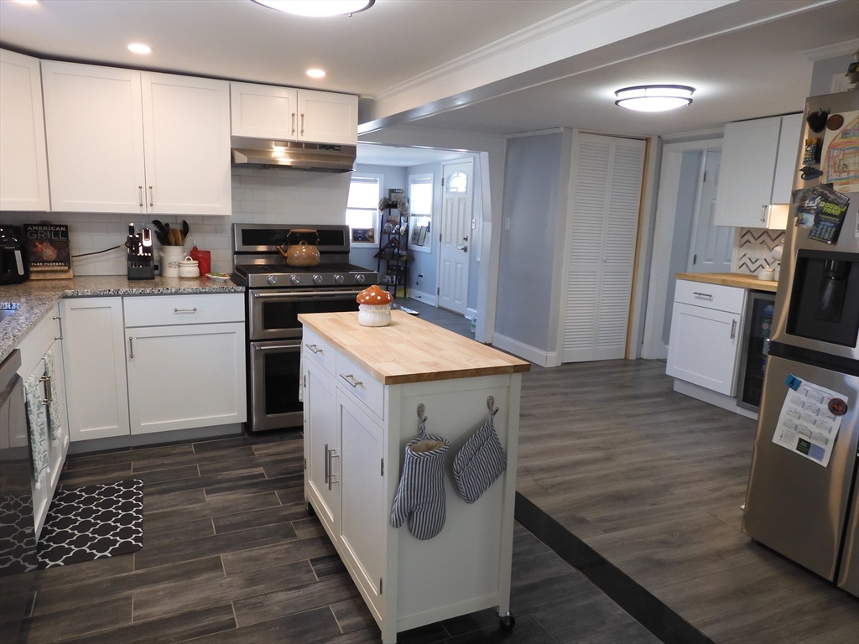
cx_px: 430
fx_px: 596
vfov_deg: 56.8
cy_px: 322
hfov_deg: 71.6
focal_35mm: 24
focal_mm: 4.3
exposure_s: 1/30
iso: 140
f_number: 3.4
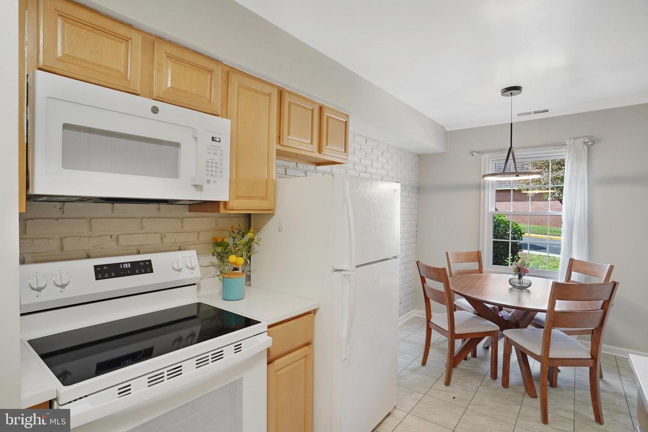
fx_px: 324
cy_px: 216
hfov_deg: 90.0
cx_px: 324
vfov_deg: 67.4
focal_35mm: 18
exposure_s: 1/15
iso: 1250
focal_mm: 18
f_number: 8
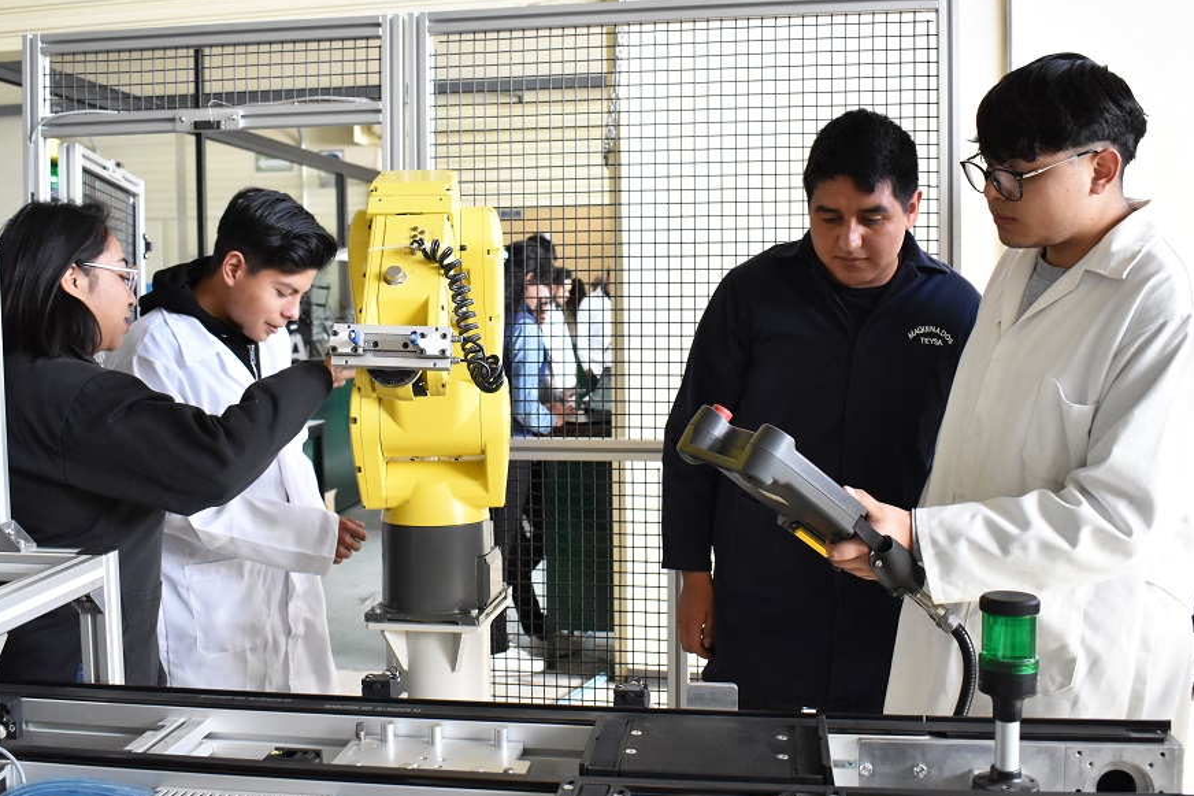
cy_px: 406
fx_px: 1078
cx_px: 587
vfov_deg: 40.5
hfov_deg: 57.9
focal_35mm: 33
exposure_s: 1/80
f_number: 3.8
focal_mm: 21
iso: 1600
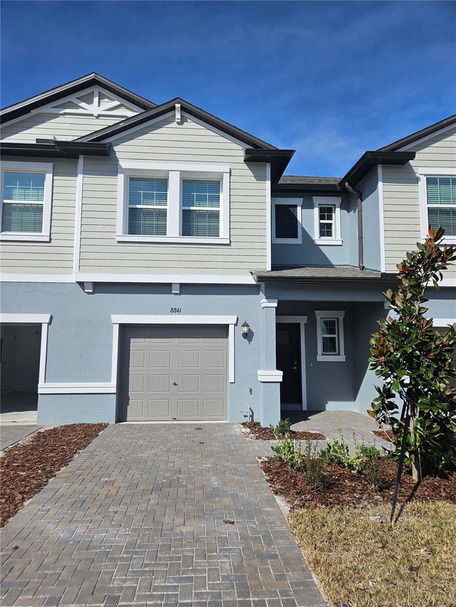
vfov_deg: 73.9
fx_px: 404
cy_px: 304
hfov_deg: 58.9
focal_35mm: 23
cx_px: 228
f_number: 1.8
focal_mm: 5.4
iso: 25
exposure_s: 1/3677
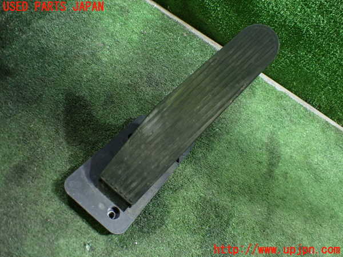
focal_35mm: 30
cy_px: 128
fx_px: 297
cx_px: 172
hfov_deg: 60.0
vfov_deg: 46.8
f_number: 2.3
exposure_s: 1/40
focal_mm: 5.4
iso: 800
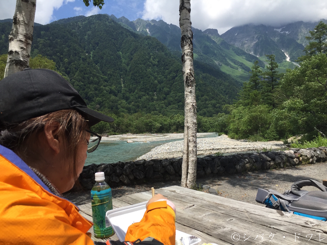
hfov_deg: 61.7
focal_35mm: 29
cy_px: 122
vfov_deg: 48.2
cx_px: 164
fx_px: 274
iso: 32
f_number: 2.2
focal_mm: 4.15
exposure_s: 1/2326
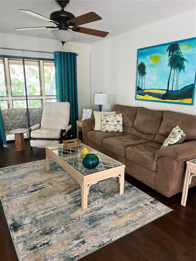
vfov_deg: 67.3
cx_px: 98
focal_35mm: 26
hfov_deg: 53.1
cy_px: 130
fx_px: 196
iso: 250
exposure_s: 1/60
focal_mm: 5.7
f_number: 1.5
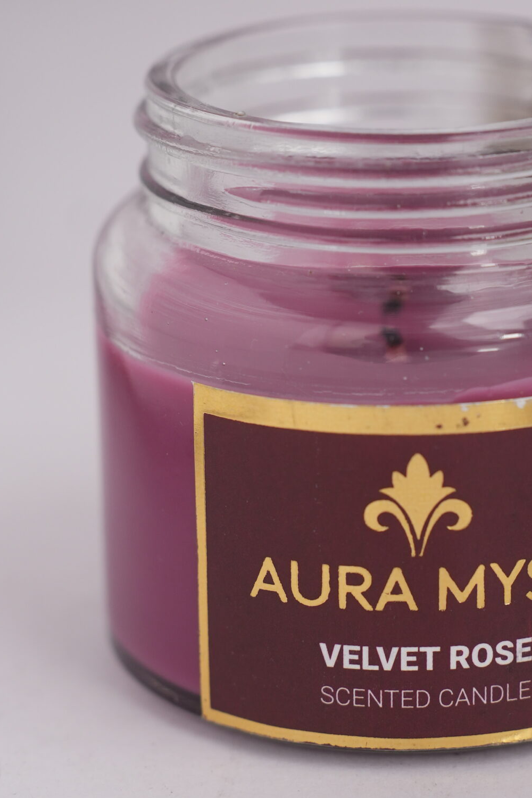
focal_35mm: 128
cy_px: 259
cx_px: 389
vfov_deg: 16.0
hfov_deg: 10.7
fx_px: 2837
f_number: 4
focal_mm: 50
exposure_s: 1/250
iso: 250
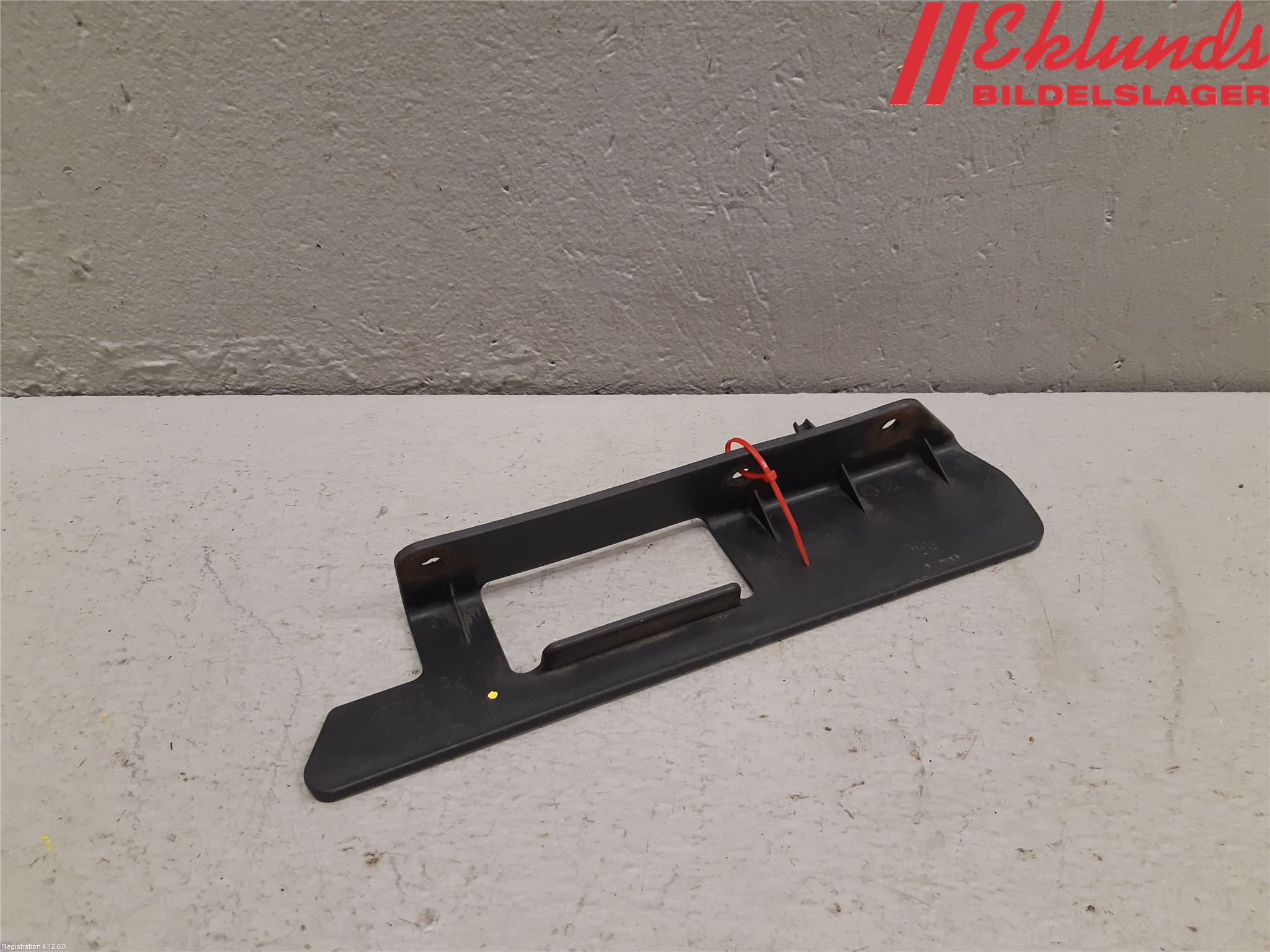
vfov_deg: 53.1
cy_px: 476
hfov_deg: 67.3
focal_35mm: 26
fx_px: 954
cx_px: 635
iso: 125
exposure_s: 1/50
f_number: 1.7
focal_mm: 3.93
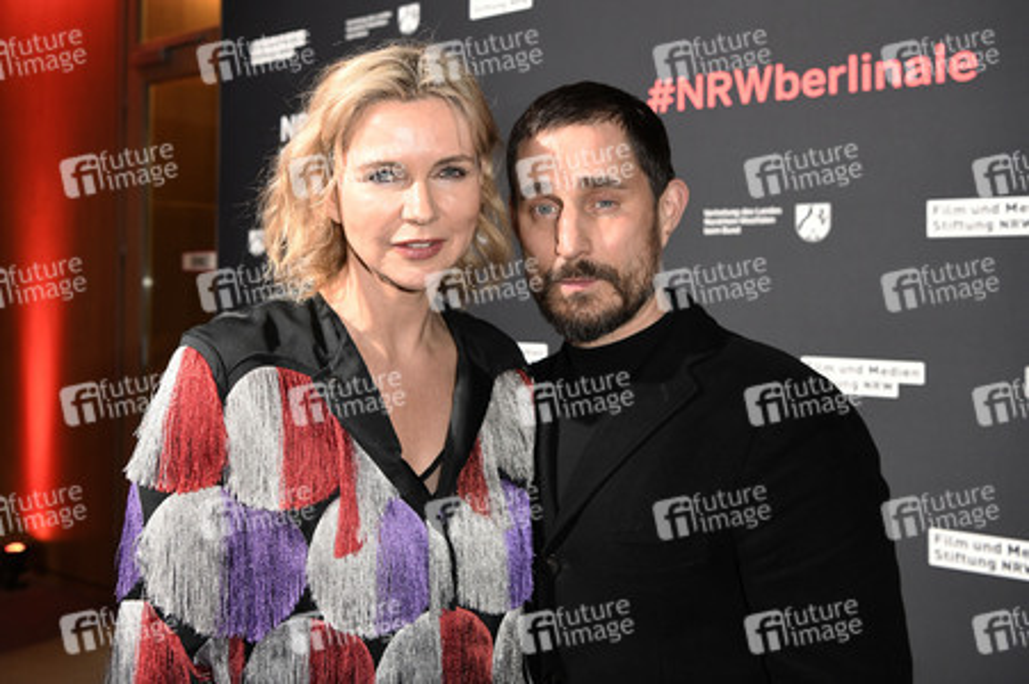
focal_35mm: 32
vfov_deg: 41.1
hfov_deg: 58.8
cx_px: 514
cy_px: 342
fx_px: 914
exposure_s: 1/60
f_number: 4
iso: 2000
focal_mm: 32
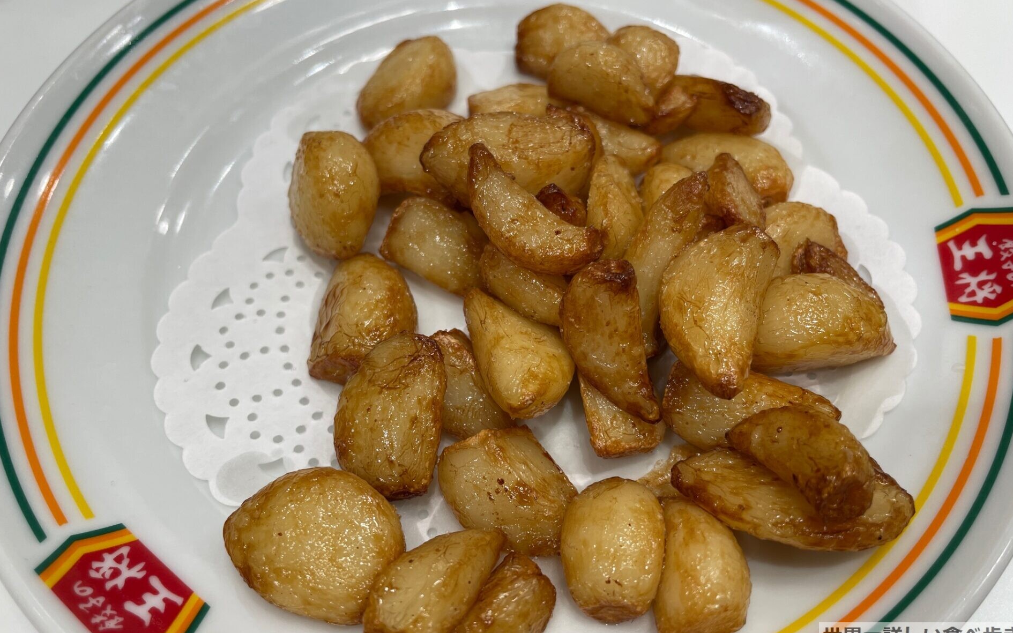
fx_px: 773
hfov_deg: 66.5
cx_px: 510
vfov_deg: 44.5
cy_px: 342
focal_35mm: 28
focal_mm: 4.2
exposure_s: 1/123
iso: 32
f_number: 1.6
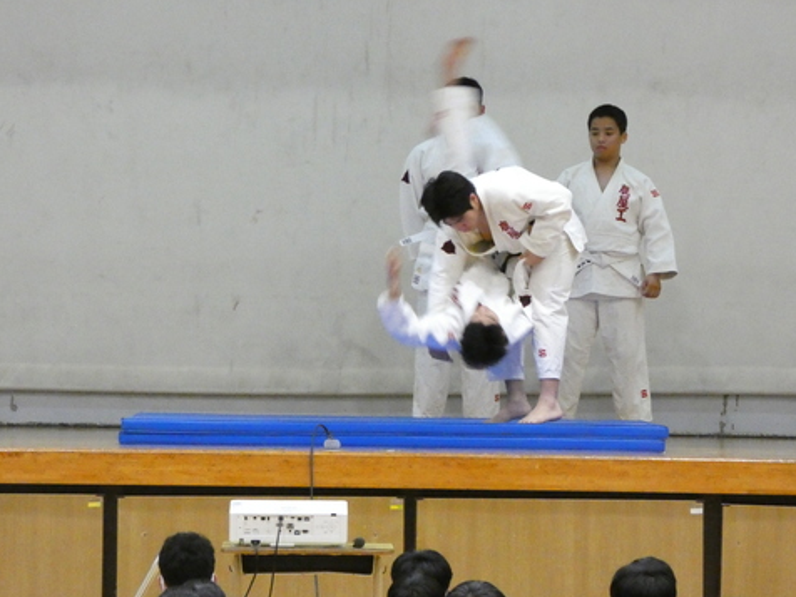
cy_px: 299
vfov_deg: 6.2
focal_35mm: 238
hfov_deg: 8.3
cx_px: 398
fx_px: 5473
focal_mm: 42.3
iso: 3200
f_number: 5.5
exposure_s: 1/80
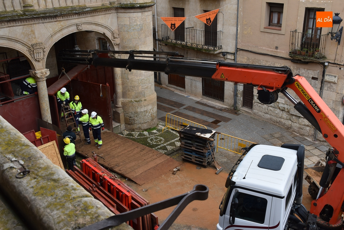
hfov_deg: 49.5
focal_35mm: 39
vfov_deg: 34.3
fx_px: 373
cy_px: 115
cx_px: 172
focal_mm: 26
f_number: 8
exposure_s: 1/250
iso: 280
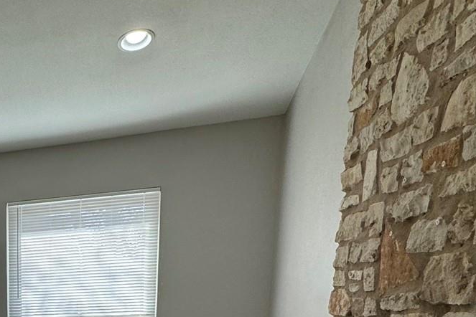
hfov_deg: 35.2
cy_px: 425
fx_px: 595
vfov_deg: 25.3
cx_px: -84
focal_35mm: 45
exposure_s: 1/207
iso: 40
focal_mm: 2.22
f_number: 2.2
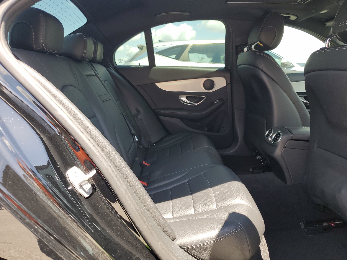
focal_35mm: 26
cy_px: 130
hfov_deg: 67.3
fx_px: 261
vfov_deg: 53.1
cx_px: 174
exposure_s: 1/278
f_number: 1.5
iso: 50
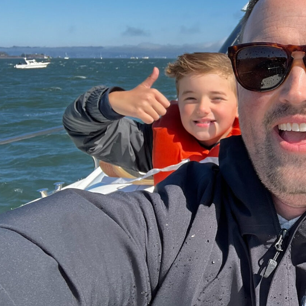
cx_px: 365
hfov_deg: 29.8
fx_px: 490
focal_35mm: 49
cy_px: 124
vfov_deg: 34.6
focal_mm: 2.71
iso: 32
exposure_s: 1/684
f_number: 2.2
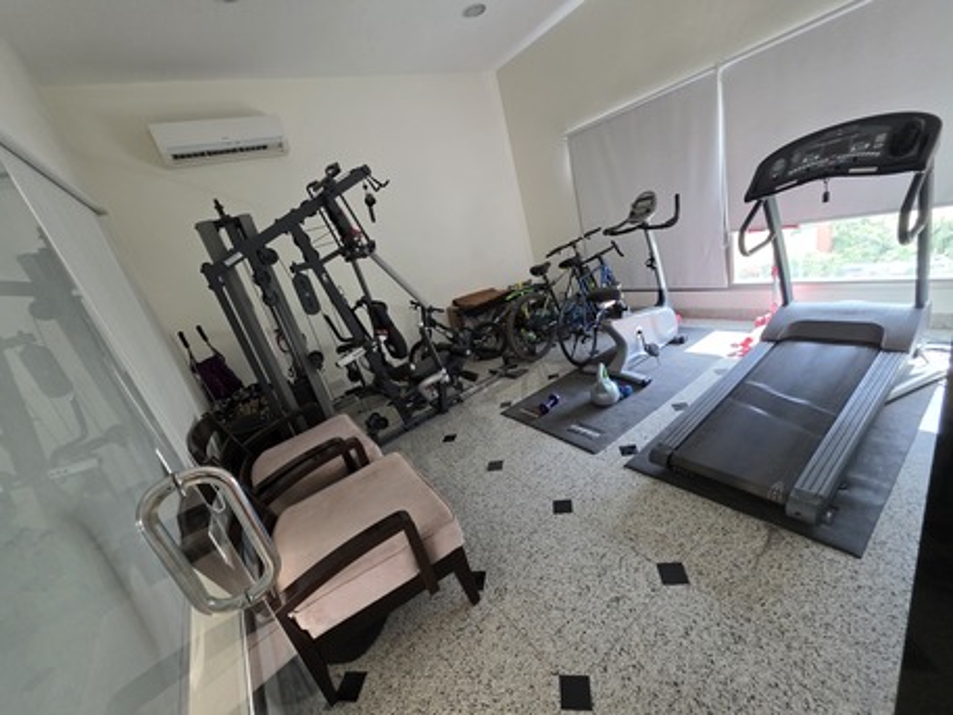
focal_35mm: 13
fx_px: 358
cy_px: 358
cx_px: 476
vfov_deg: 89.9
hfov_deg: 106.2
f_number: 1.9
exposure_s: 1/100
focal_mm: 2.2
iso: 320
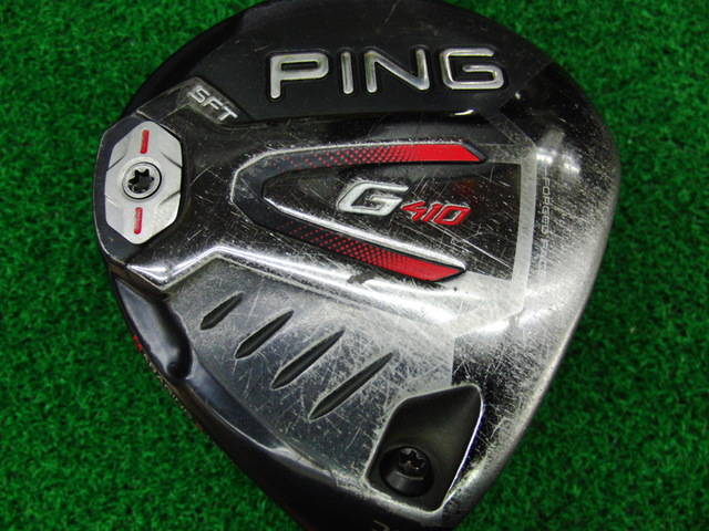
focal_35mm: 37
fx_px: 758
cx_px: 354
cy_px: 266
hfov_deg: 50.1
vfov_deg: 38.7
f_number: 3.6
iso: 400
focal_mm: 6.42
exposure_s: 1/80
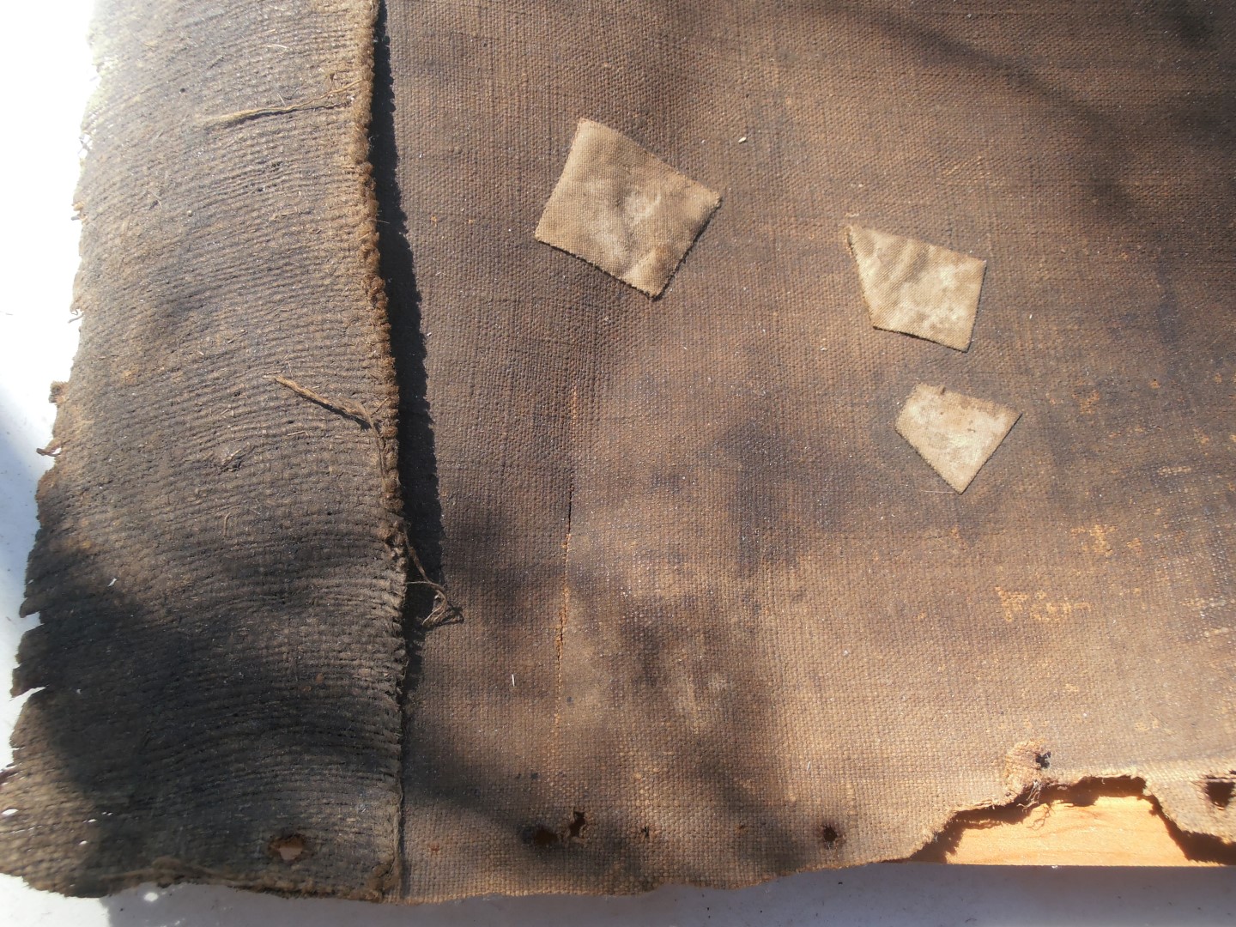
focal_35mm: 33
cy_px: 464
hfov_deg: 55.4
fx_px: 1178
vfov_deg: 42.9
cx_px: 618
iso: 80
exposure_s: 1/320
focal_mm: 5.93
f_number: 3.6
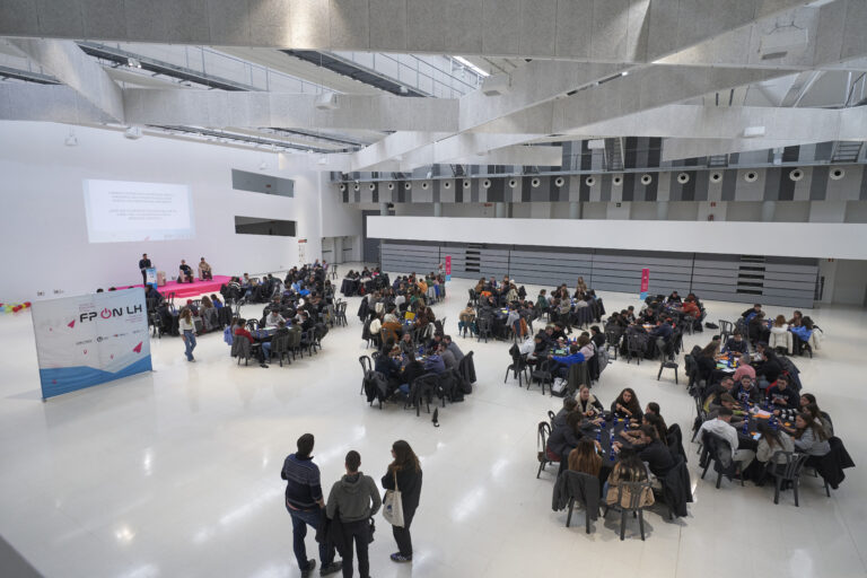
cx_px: 434
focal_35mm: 18
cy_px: 289
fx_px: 433
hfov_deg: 90.0
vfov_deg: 67.4
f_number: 5
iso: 1600
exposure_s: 1/200
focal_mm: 18
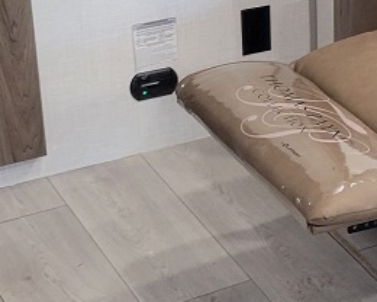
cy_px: 38
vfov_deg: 13.0
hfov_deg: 14.8
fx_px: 1317
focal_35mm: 118
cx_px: 618
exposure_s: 1/40
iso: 200
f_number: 1.8
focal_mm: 5.4
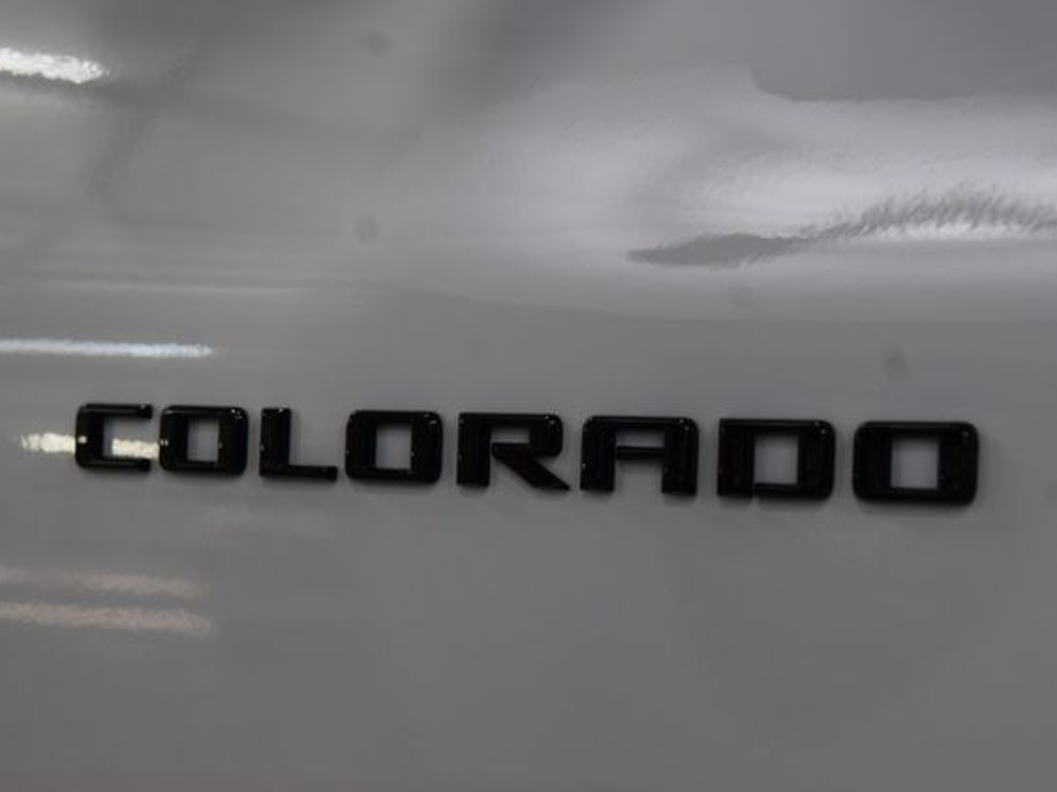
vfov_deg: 13.9
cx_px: 514
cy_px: 399
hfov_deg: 18.5
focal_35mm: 107
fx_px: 3253
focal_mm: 65
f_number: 7.1
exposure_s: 1/30
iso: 450
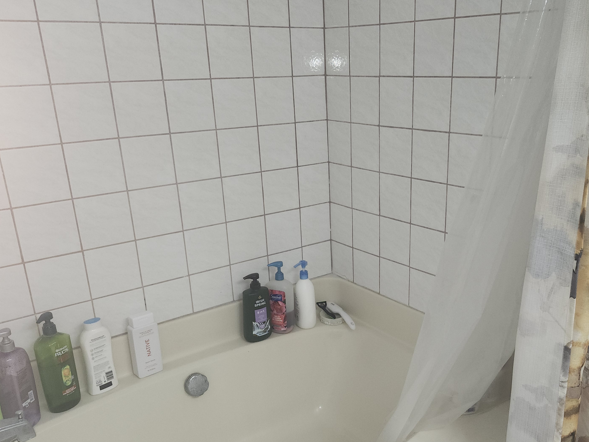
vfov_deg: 42.7
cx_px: 367
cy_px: 268
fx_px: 562
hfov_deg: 54.7
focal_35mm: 33
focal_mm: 5.54
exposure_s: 1/60
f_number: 1.8
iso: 100
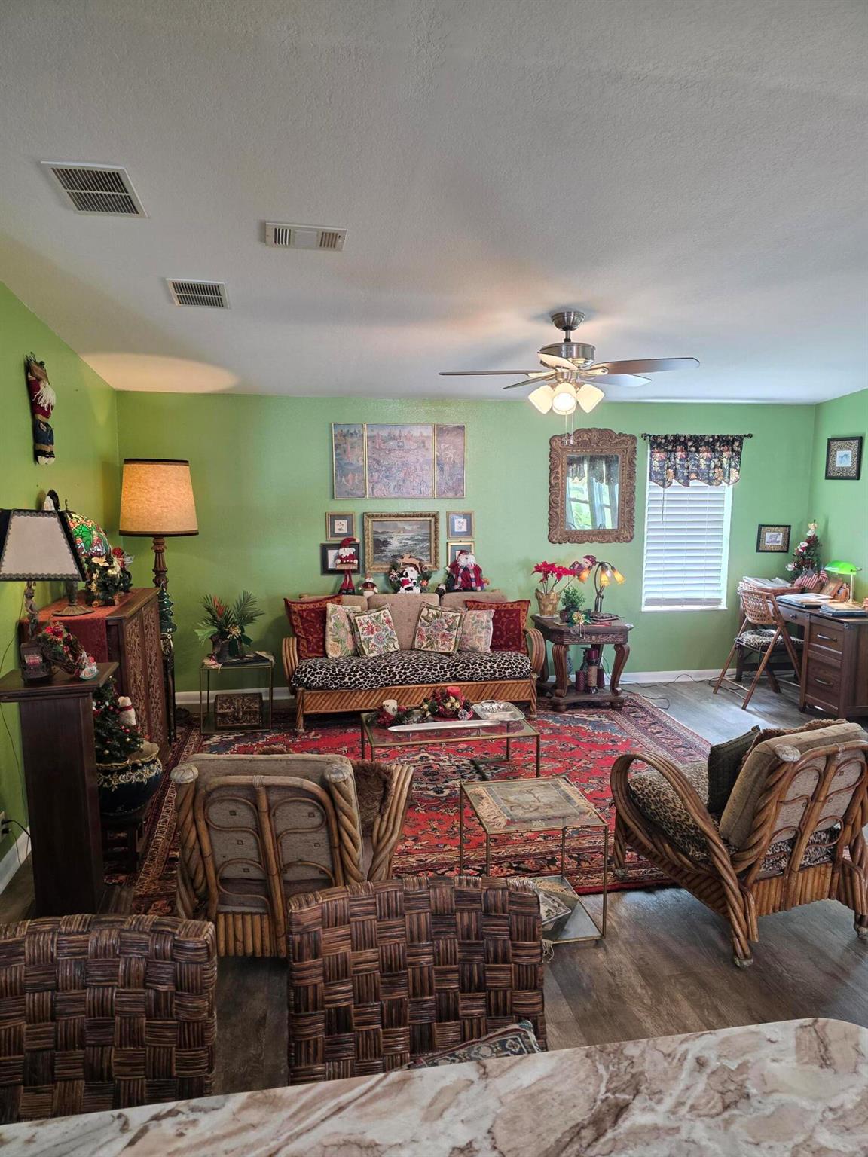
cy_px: 578
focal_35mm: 23
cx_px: 434
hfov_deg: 58.9
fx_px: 769
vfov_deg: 73.9
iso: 160
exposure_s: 1/120
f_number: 1.7
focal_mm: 6.3
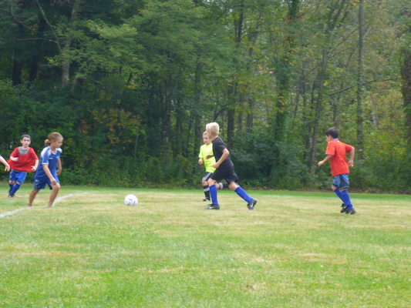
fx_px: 1520
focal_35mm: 128
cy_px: 154
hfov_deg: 15.4
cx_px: 206
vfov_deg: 11.6
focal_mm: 22.8
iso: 160
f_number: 5.9
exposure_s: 1/125
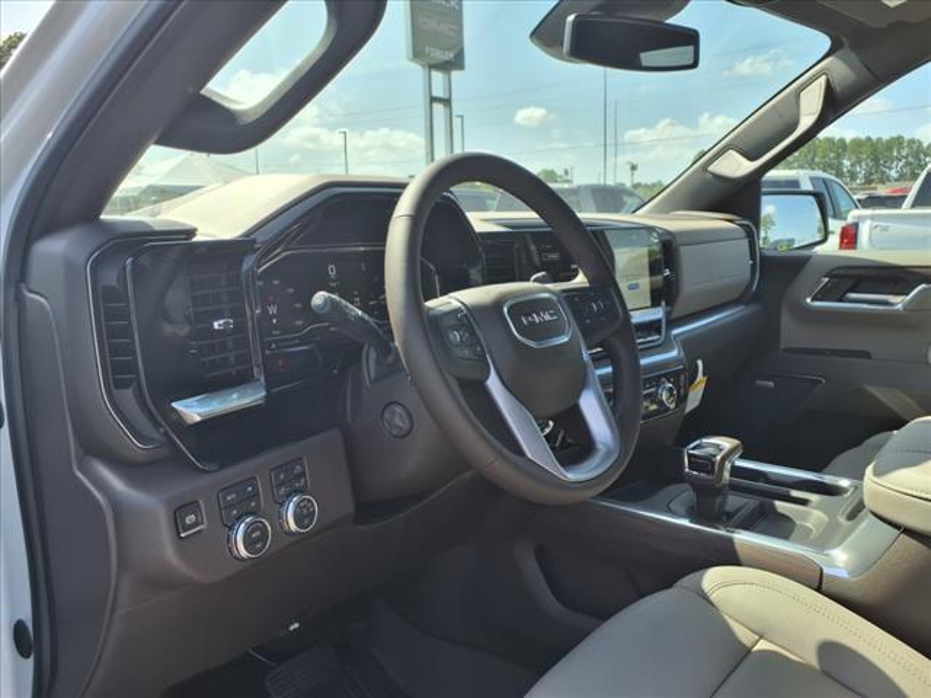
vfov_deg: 51.4
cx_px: 466
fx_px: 726
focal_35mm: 27
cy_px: 349
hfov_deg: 65.3
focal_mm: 3.58
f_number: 1.9
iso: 40
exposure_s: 1/476
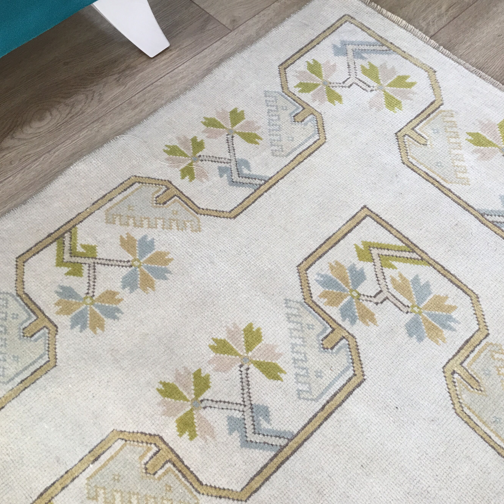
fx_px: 642
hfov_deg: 42.1
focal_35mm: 39
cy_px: 260
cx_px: 349
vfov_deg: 42.8
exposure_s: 1/30
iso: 32
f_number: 2.2
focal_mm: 4.15
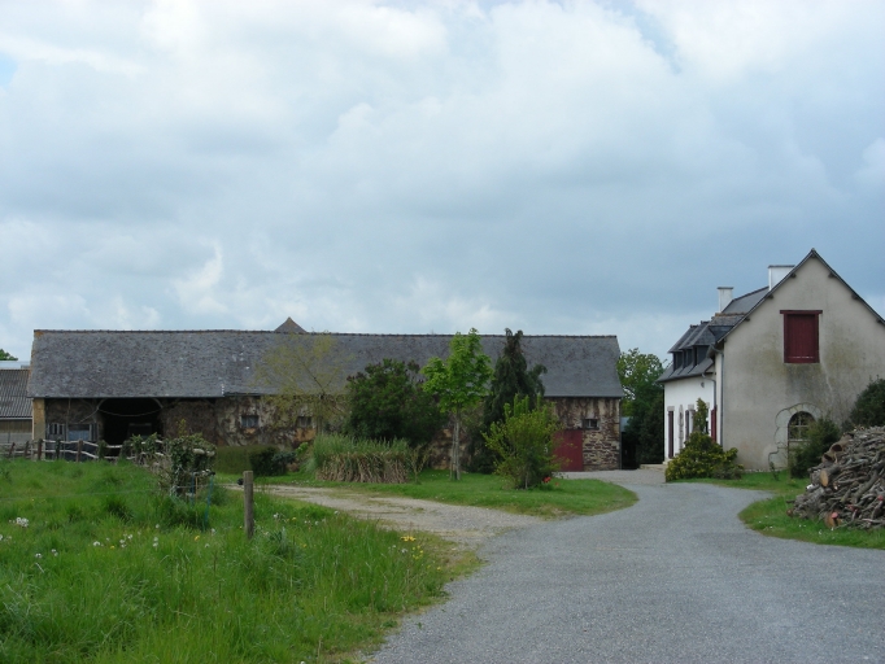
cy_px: 332
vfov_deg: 21.0
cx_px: 442
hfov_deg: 27.8
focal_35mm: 70
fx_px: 1790
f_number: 4
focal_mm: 11.7
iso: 50
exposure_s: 1/493
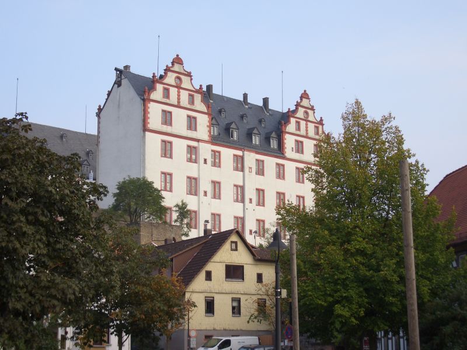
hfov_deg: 31.2
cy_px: 175
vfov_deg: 23.7
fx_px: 836
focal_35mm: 62
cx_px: 234
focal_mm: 10.2
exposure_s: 1/250
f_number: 3.5
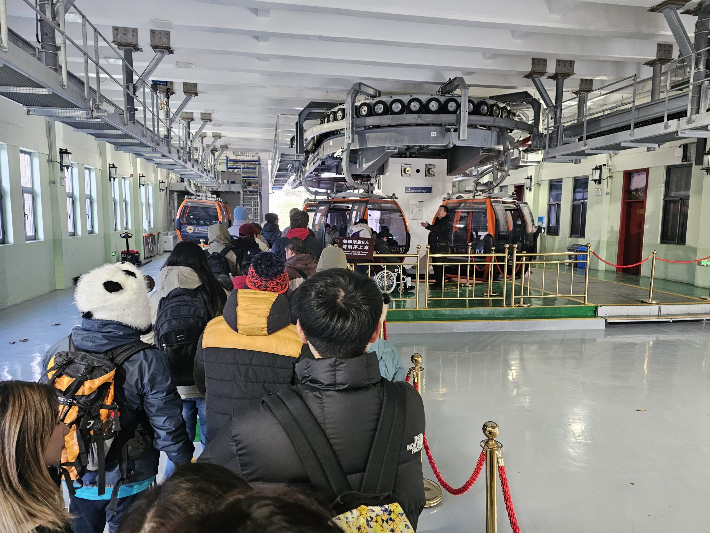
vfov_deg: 58.9
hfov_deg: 73.9
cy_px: 266
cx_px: 355
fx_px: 472
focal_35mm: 23
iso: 800
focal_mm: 6.3
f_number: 1.7
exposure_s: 1/100
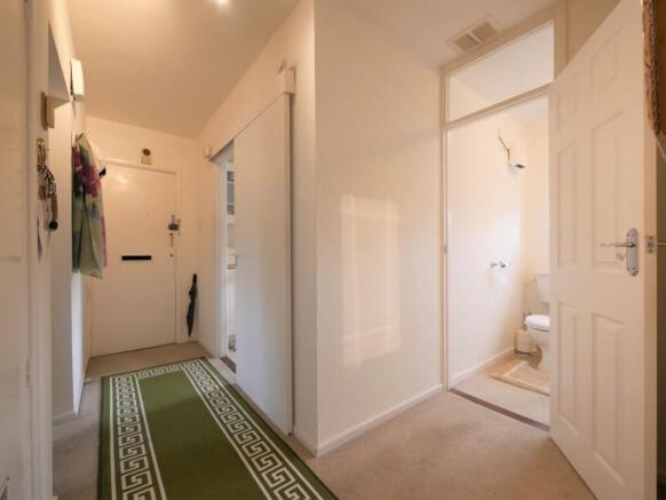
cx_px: 333
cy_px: 250
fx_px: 269
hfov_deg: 102.0
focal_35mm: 14
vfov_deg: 85.7
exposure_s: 1/60
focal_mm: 7
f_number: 4
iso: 1000
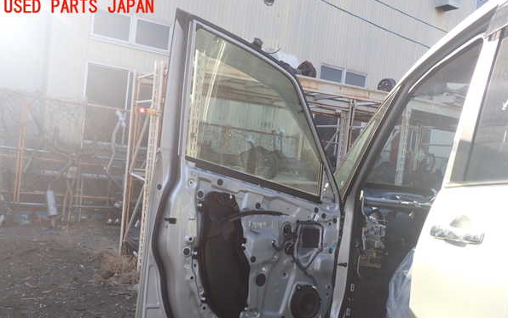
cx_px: 255
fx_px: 443
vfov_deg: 39.3
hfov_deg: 59.6
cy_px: 188
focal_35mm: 32
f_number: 3.2
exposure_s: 1/250
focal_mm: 5.4
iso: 100
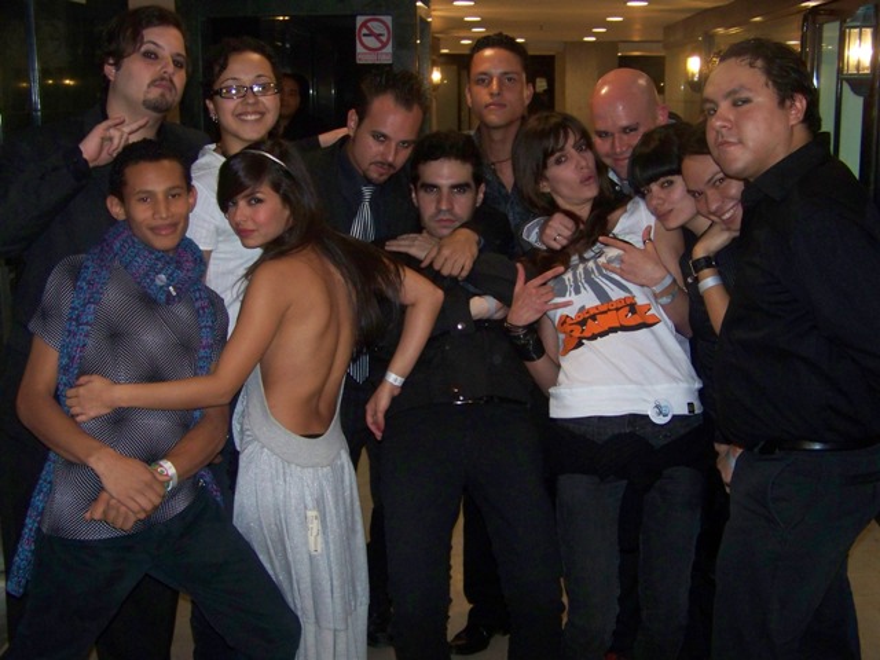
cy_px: 330
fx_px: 1246
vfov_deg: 29.7
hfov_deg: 38.9
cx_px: 440
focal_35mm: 49
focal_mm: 7.6
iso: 200
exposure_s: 1/30
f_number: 2.8
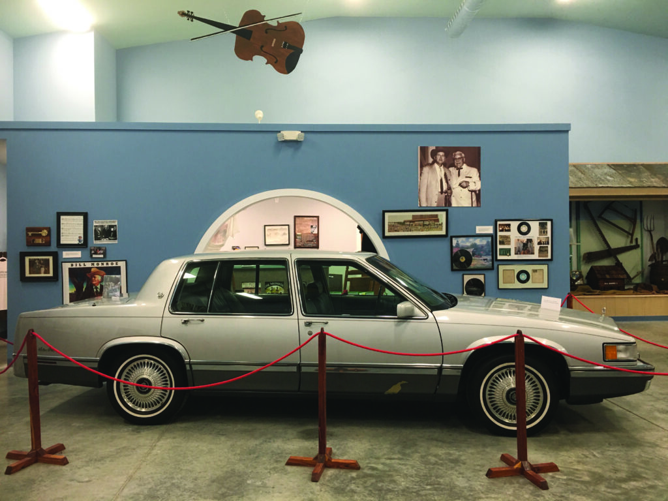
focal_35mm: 29
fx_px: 560
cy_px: 250
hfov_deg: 61.7
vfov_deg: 48.2
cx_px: 334
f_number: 2.2
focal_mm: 4.15
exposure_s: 1/15
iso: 50
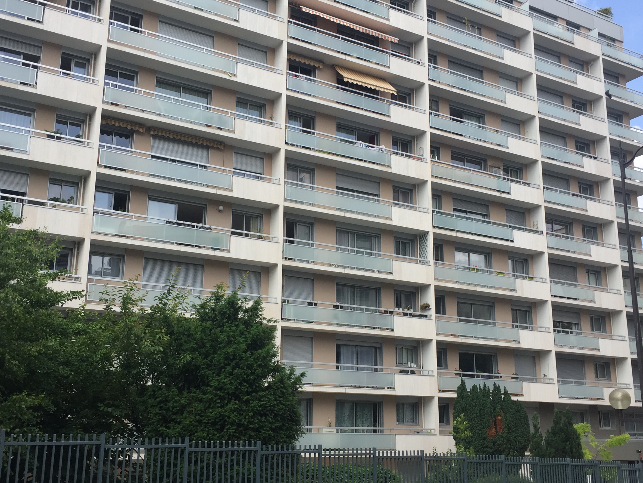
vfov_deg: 36.0
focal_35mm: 40
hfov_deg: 46.8
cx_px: 325
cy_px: 232
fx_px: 743
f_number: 2.2
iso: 32
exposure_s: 1/1068
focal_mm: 4.15
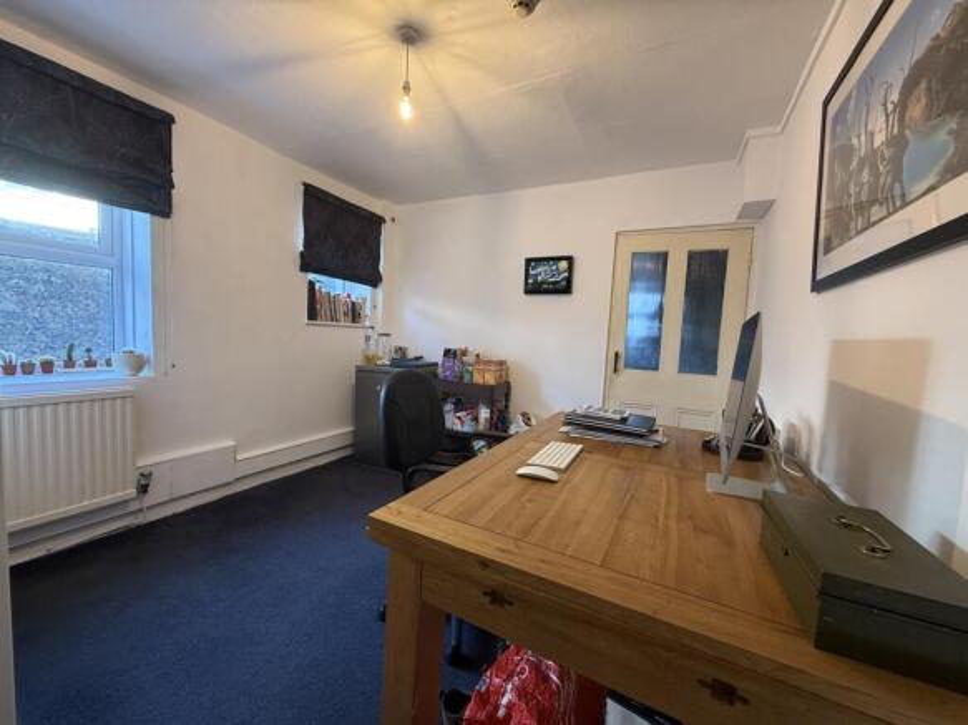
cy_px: 362
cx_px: 484
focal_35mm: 14
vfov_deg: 85.7
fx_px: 391
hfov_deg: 102.1
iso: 250
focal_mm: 2.22
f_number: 2.2
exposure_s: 1/50
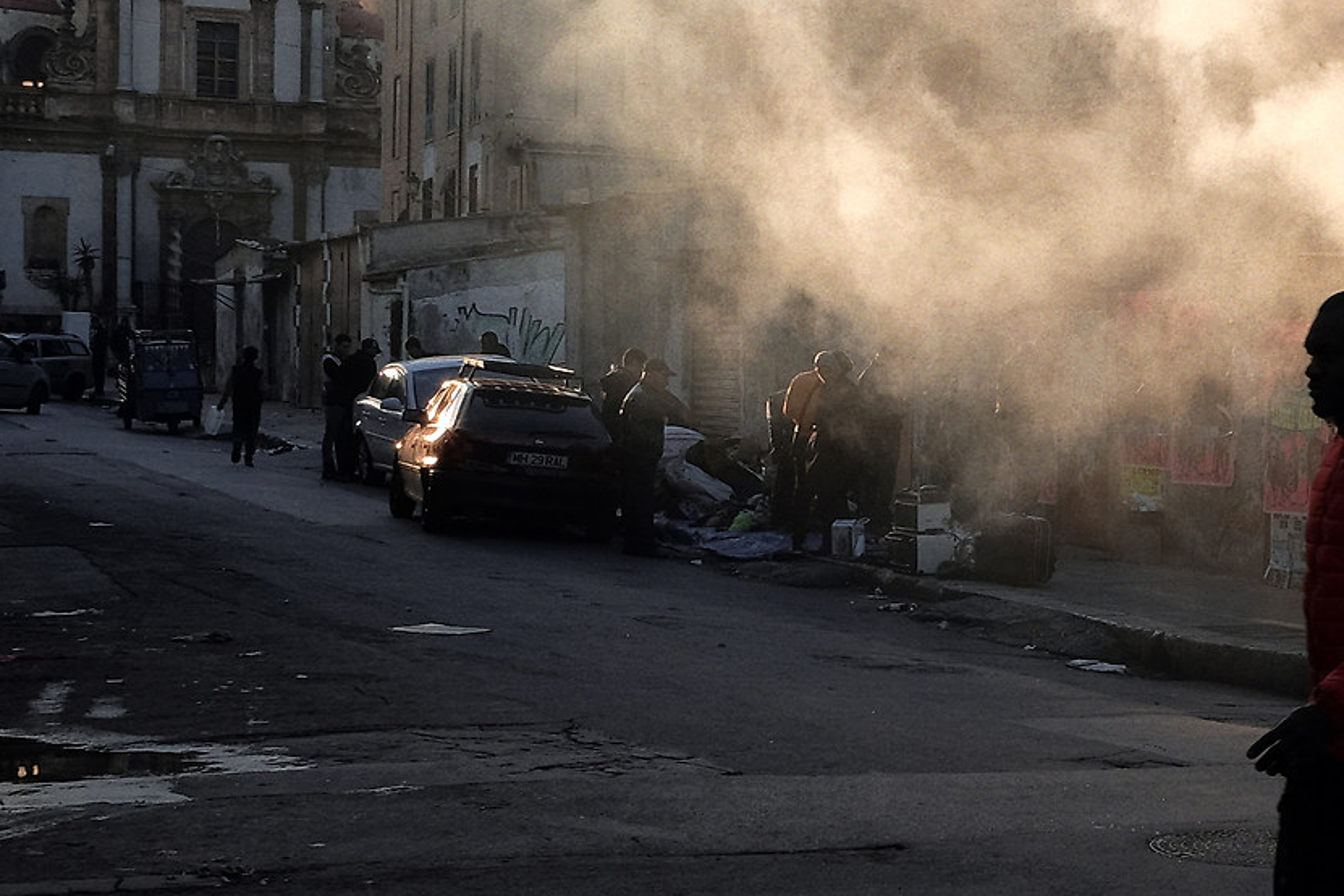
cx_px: 1195
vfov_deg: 17.5
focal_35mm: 78
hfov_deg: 25.2
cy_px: 459
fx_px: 2912
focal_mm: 18
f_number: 11
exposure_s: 1/125
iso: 320
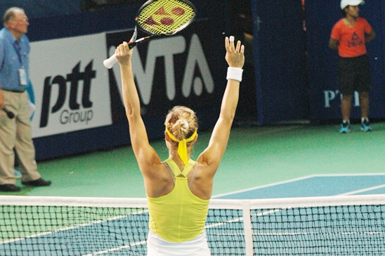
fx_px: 2323
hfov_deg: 9.5
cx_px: 192
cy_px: 128
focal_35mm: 218
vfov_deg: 6.3
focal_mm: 145
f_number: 4.8
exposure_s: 1/200
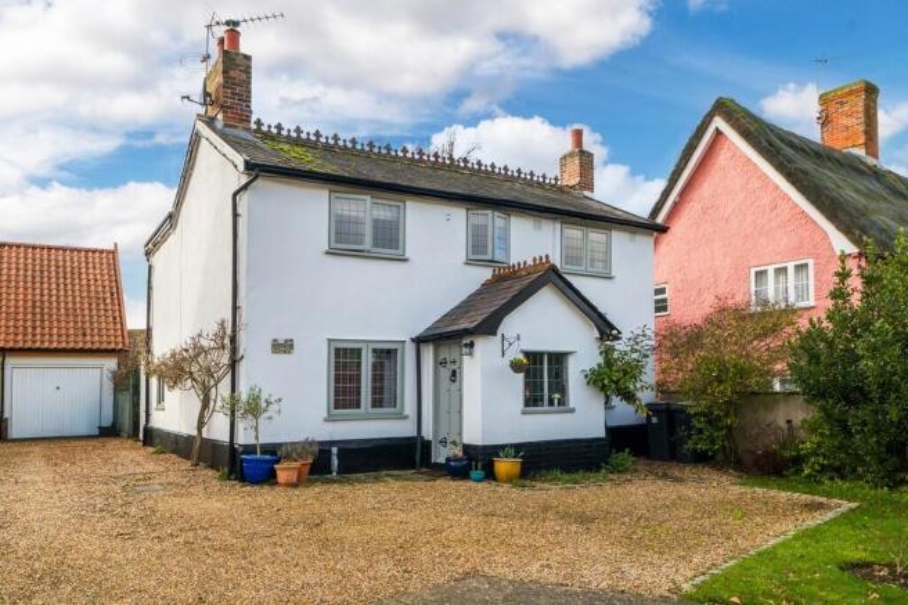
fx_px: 530
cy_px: 302
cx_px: 454
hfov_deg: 81.2
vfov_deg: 59.5
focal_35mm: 21
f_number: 9
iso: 160
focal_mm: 13.9
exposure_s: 1/160
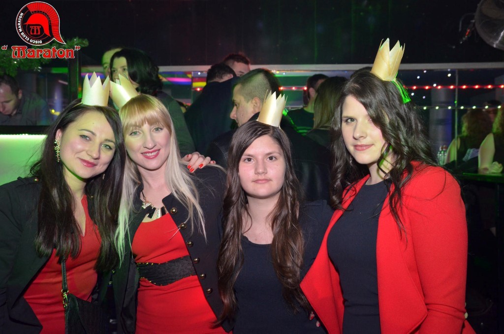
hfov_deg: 53.2
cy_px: 167
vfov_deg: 36.7
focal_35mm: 36
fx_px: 503
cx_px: 252
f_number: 5.6
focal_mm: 24
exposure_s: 1/25
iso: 1250
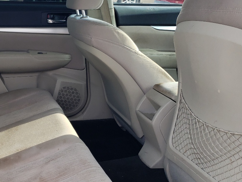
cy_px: 103
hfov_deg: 35.4
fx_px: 364
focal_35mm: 52
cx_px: 43
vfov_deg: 28.0
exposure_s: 1/244
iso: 50
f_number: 1.5
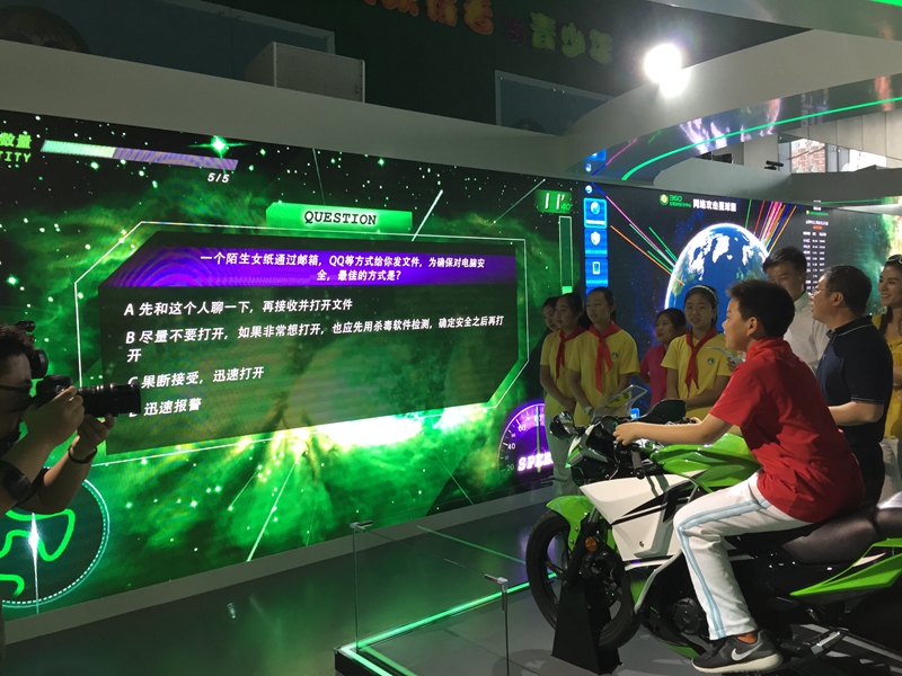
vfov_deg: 48.2
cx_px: 451
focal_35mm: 29
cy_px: 338
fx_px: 756
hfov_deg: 61.7
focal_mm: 4.15
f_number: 2.2
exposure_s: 1/30
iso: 32
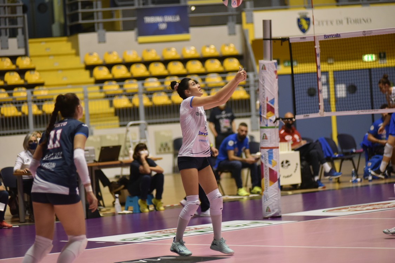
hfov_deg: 13.2
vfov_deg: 8.9
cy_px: 132
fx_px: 1701
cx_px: 198
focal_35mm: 155
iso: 3200
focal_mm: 155
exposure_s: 1/1000
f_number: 2.8
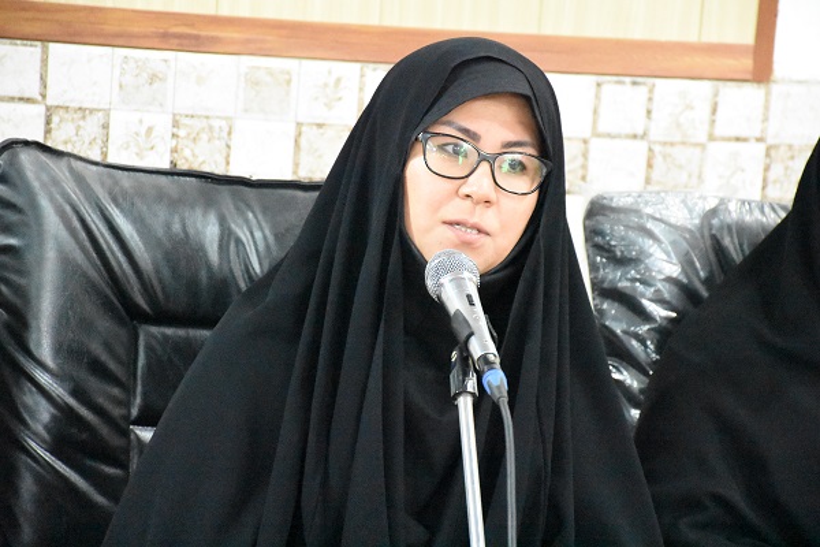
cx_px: 410
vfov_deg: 7.9
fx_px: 3963
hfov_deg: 11.8
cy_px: 274
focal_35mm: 174
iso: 25600
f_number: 5.6
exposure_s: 1/160
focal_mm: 116
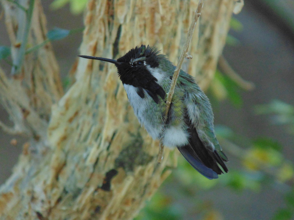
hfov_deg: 4.1
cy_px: 110
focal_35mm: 487
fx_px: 4136
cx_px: 147
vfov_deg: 3.1
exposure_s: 1/80
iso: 400
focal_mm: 87.3
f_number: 5.9
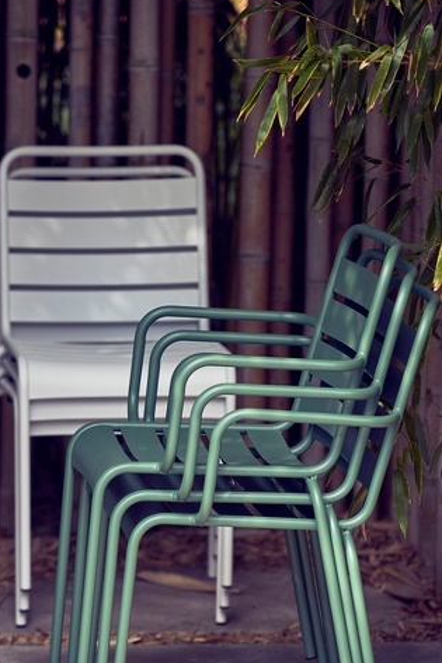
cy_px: 465
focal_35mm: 232
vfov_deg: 8.9
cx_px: 122
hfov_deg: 5.9
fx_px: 4269
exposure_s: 1/320
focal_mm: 145
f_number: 3.2
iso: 320
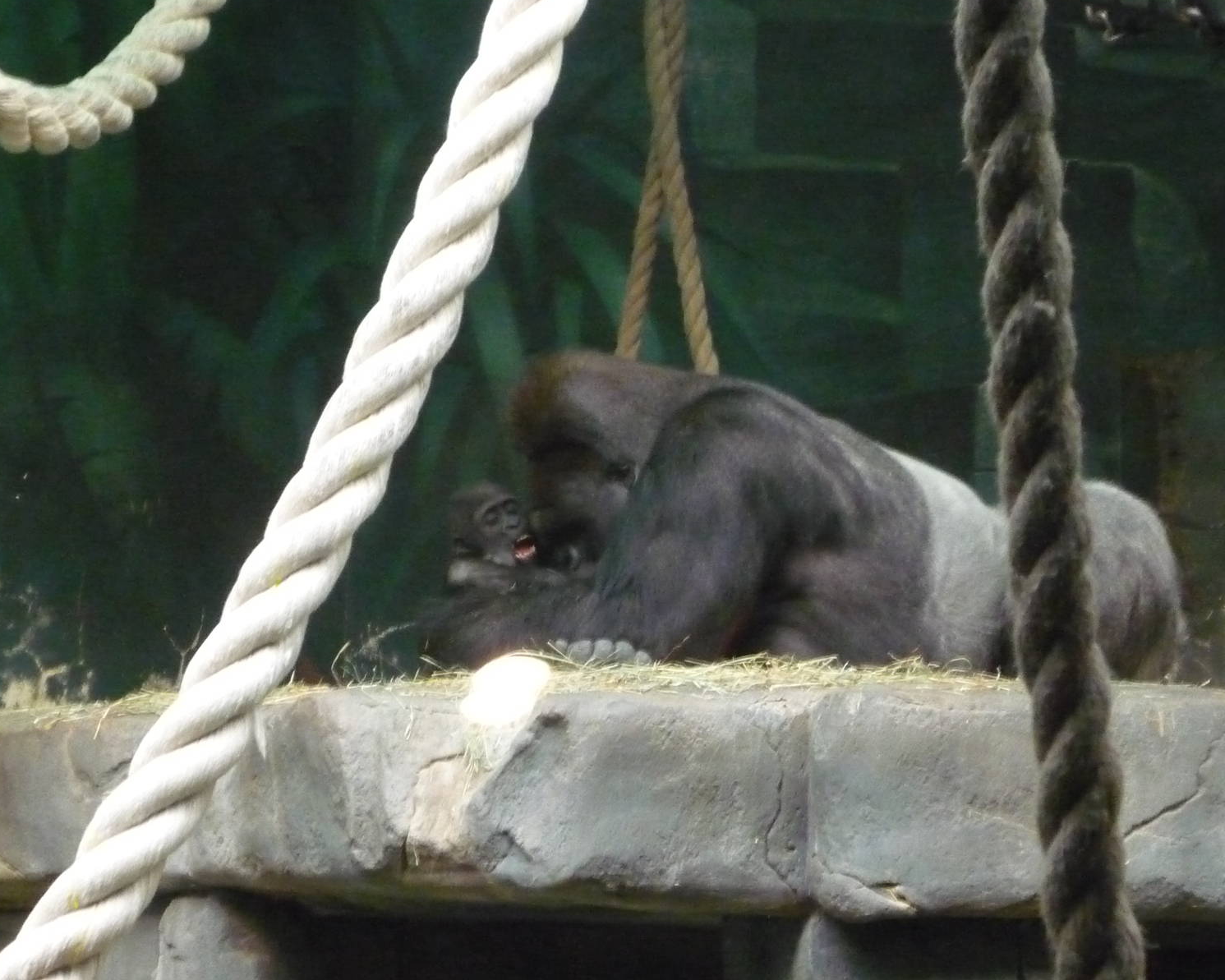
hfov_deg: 14.5
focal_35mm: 133
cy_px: 488
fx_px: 4822
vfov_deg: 11.6
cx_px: 620
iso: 800
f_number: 5.1
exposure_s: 1/30
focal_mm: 16.5
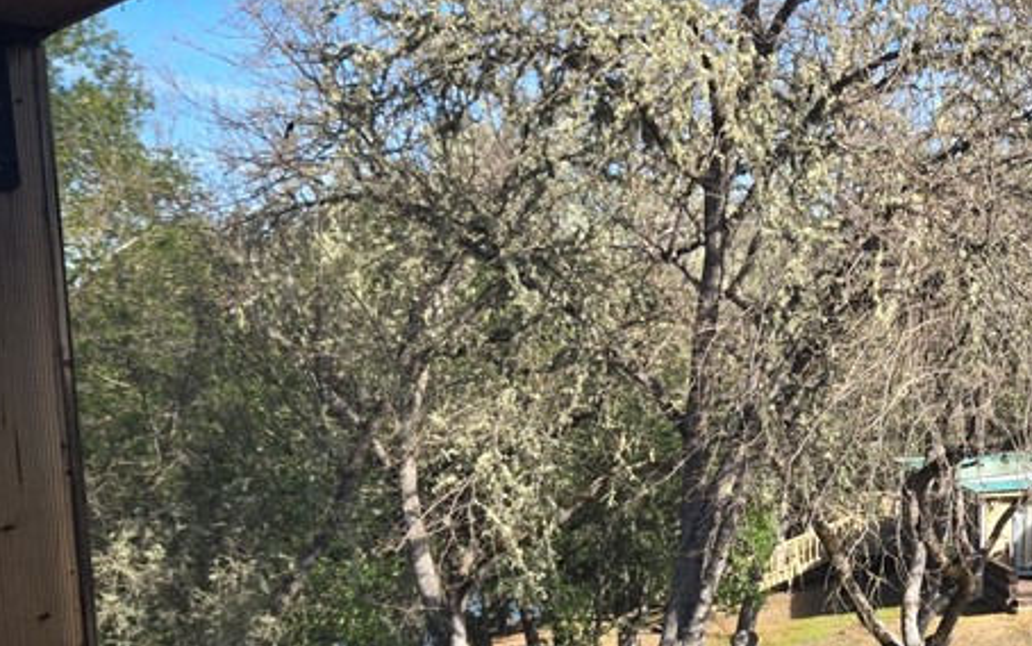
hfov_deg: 35.1
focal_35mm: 55
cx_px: 900
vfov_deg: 22.8
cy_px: 612
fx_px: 1547
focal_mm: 5.4
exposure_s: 1/309
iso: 25
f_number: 1.8
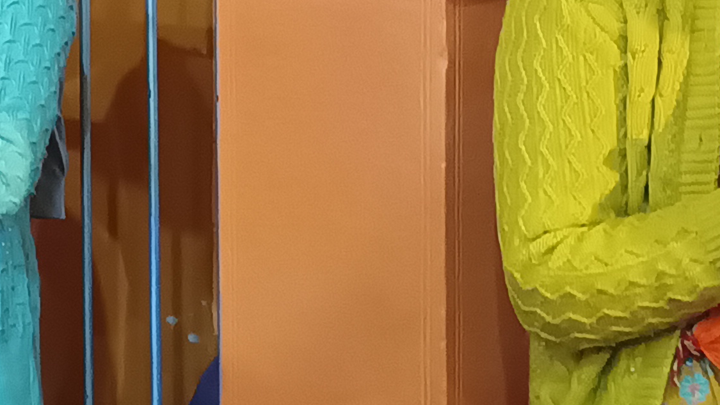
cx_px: -96
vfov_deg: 12.8
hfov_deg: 21.6
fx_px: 1776
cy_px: -16
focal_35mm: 93
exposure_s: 1/20
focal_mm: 5.31
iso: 2304
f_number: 1.7
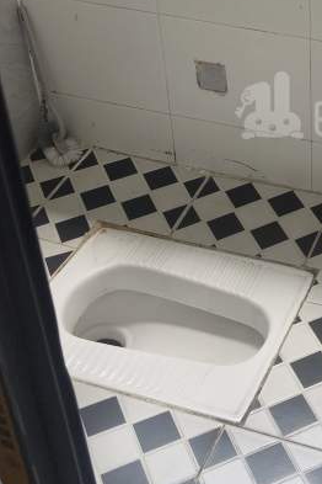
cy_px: 107
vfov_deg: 30.3
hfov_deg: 20.2
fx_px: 872
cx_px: 333
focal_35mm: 65
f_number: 1.75
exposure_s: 1/134
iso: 50
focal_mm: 8.67
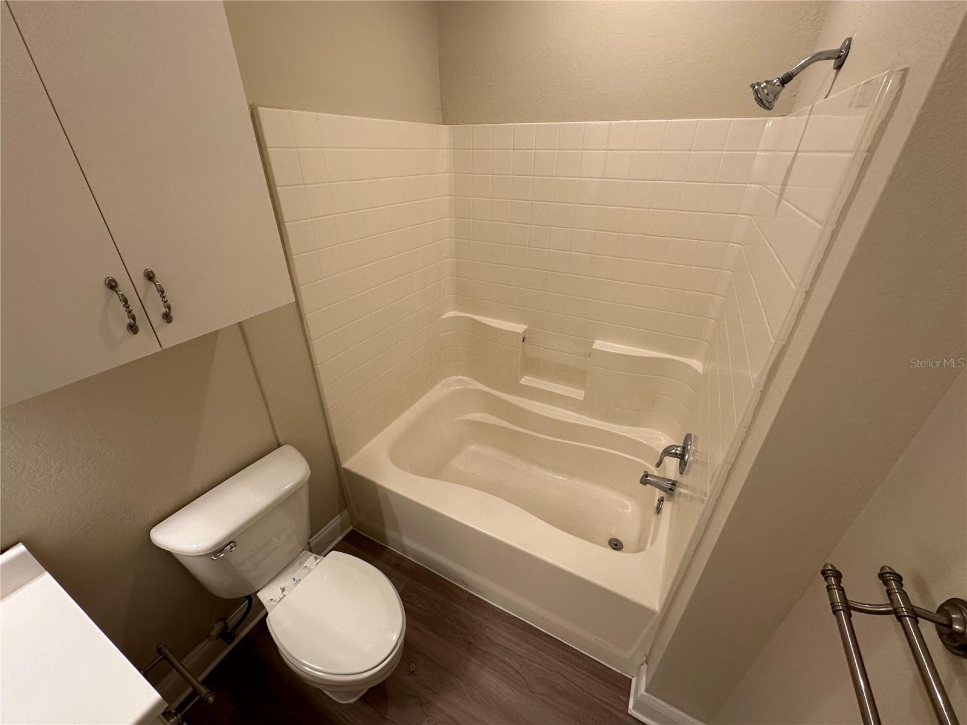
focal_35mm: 14
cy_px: 362
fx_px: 391
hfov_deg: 102.1
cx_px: 484
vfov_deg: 85.7
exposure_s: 1/120
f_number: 2.2
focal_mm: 2.22
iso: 160
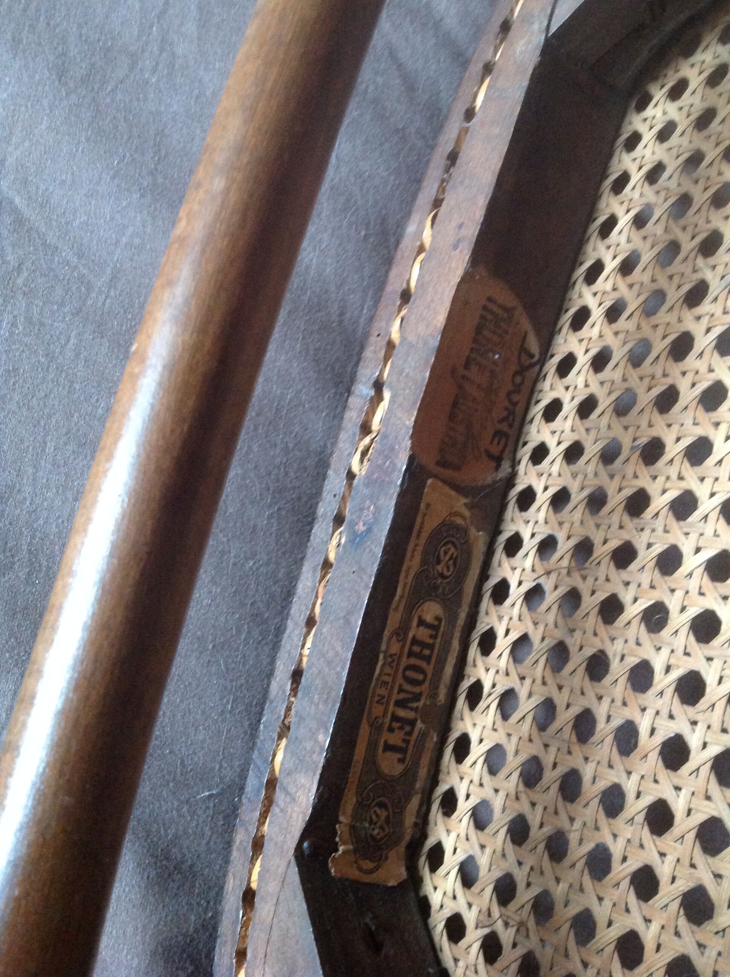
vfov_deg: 52.7
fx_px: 987
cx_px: 365
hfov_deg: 40.6
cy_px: 488
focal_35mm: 35
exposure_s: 1/15
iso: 500
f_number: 2.4
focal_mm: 4.28
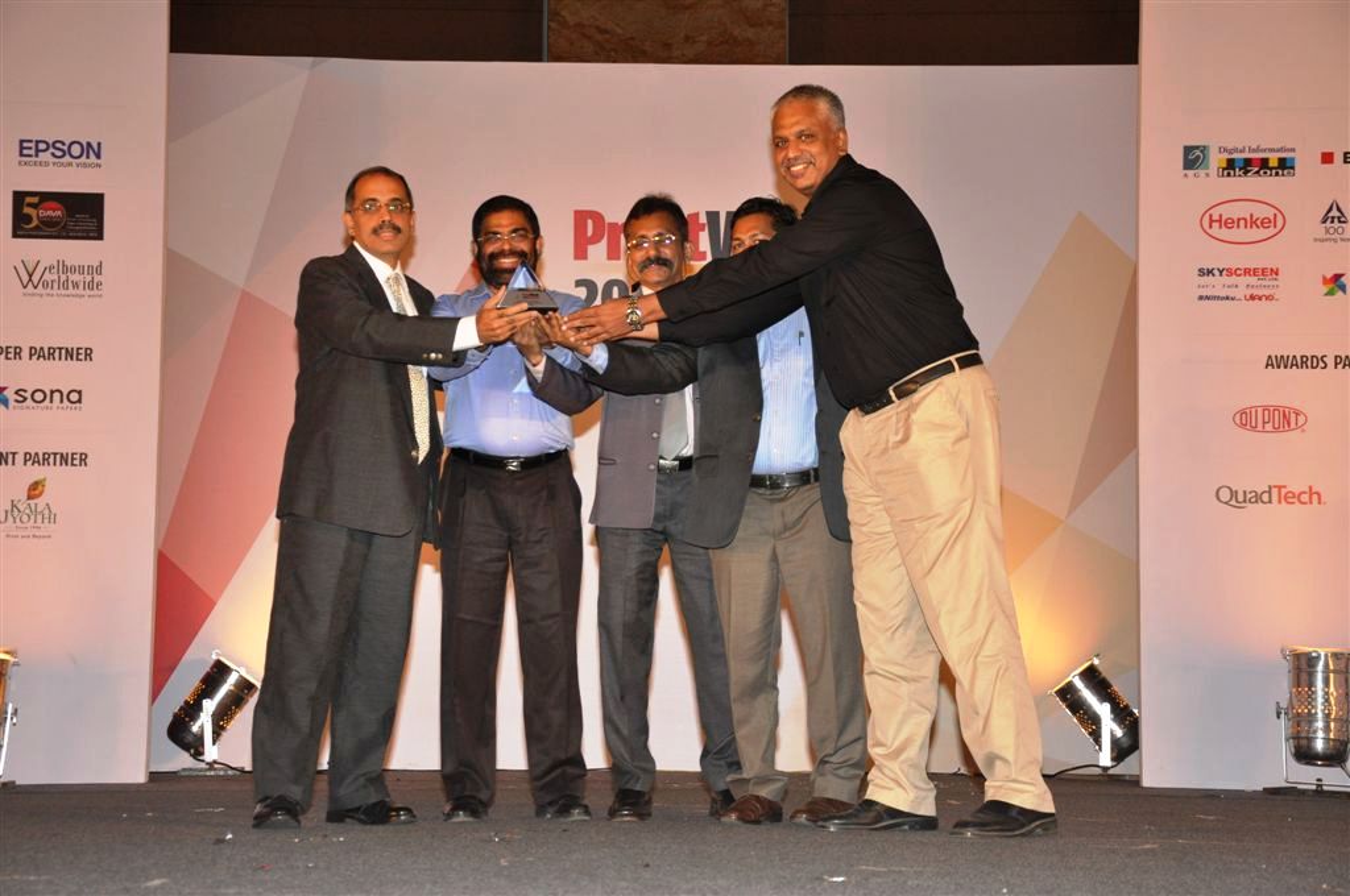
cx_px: 675
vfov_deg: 20.1
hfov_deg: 29.9
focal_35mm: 68
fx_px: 2528
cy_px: 448
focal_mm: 45
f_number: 5.6
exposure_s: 1/80
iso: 800
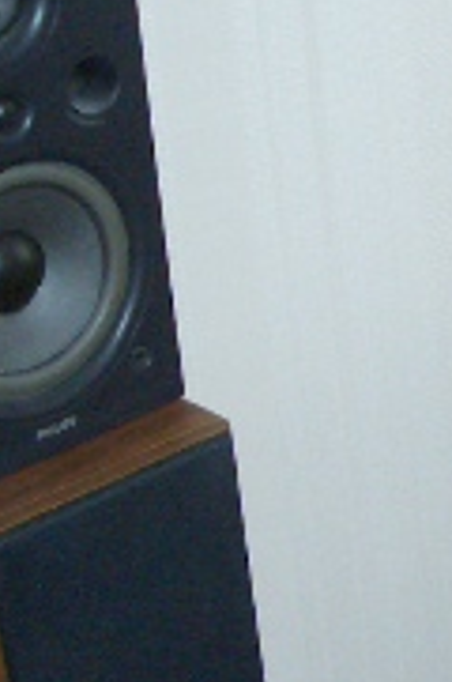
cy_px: 219
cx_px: 848
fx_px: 2439
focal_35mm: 129
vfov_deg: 15.9
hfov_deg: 10.0
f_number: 2.6
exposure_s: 1/60
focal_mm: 5.8
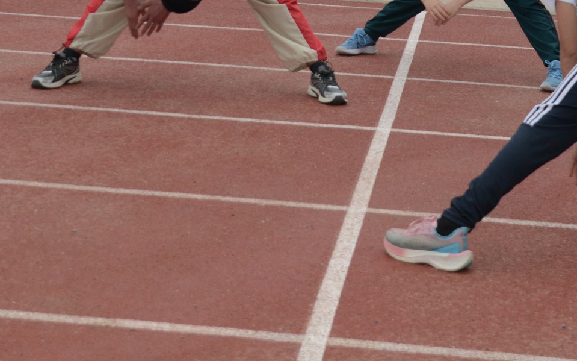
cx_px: 302
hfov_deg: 20.4
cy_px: -81
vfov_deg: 12.5
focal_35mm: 102
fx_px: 1604
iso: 500
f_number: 5
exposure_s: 1/250
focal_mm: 32
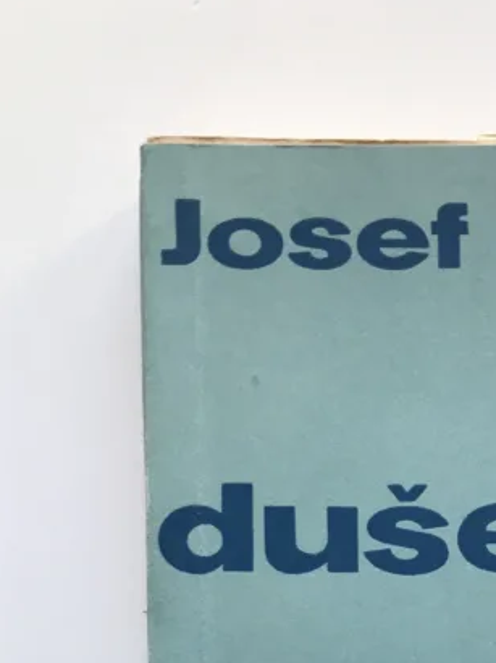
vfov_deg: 25.4
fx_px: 1339
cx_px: 541
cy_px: 758
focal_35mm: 70
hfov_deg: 20.1
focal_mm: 3.99
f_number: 1.8
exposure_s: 1/100
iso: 32
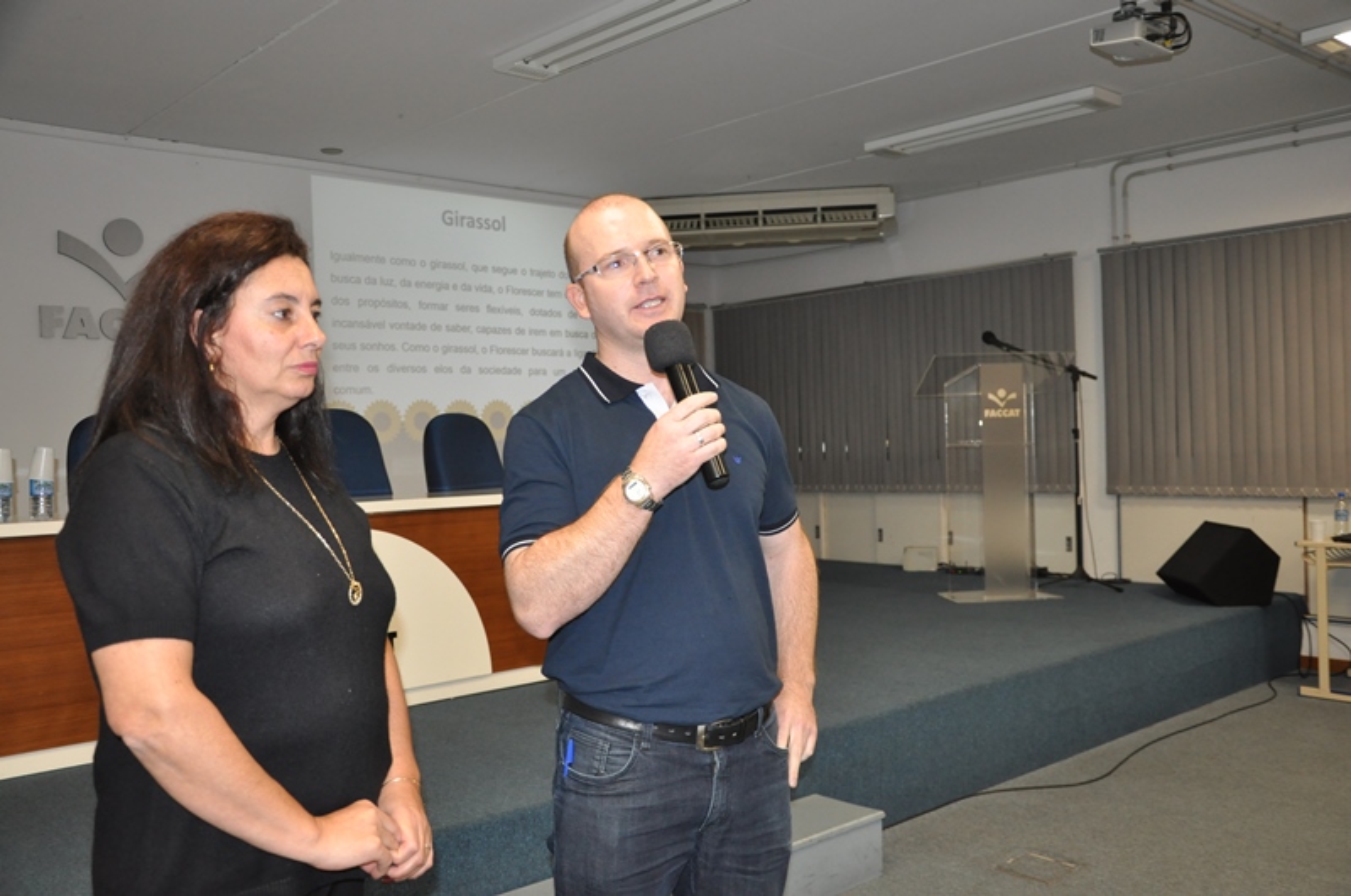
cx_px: 676
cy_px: 448
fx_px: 1237
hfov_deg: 57.3
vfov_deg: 39.9
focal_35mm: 33
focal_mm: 22
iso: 800
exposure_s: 1/60
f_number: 3.8
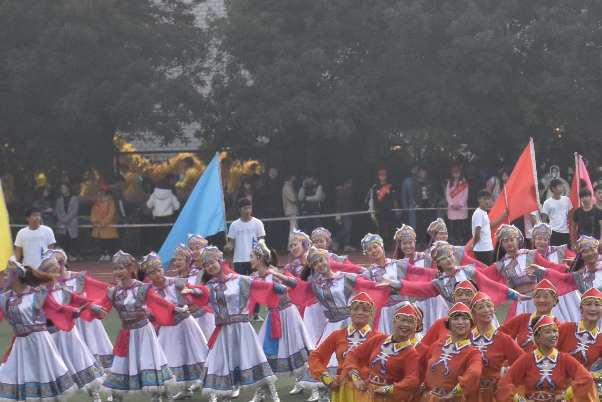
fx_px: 4448
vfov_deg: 5.2
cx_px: 949
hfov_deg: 7.6
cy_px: 177
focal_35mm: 266
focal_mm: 52
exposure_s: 1/1600
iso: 500
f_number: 7.1
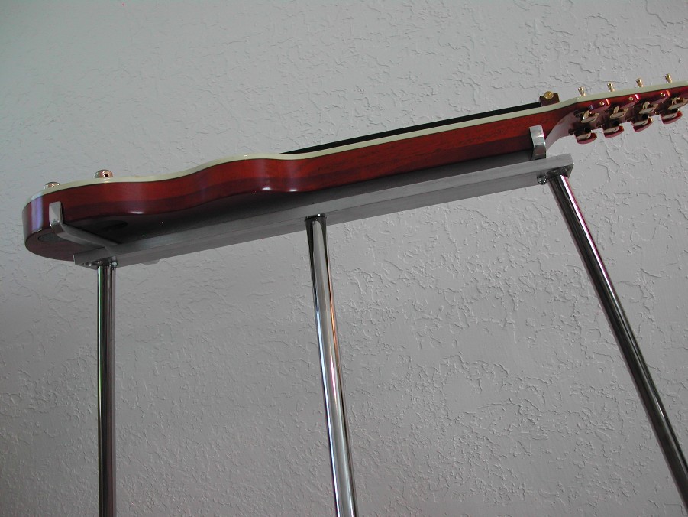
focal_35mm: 38
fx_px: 755
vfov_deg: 37.7
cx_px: 344
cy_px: 258
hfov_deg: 49.0
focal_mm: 8
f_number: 2.8
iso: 100
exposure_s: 1/31.1
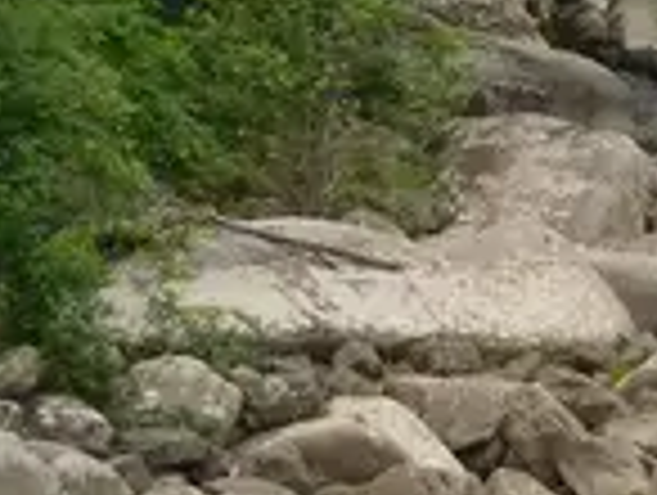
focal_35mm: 184
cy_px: -117
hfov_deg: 10.3
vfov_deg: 8.0
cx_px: 1008
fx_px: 3498
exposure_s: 1/173
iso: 80
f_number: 3.6
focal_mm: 9.98
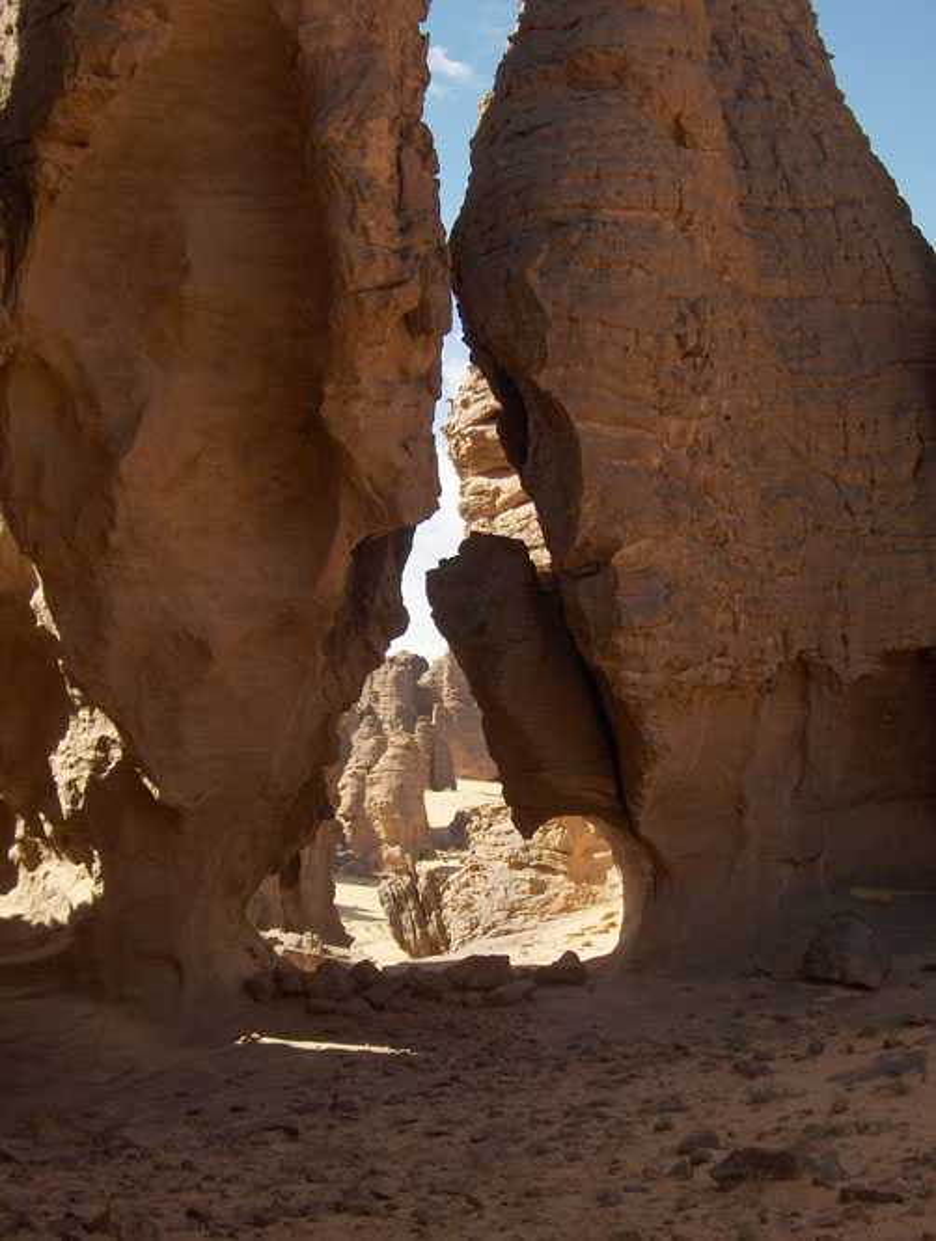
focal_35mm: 44
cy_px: 620
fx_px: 1581
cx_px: 468
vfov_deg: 42.9
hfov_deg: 33.0
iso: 100
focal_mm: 9
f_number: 2.9
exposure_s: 1/781
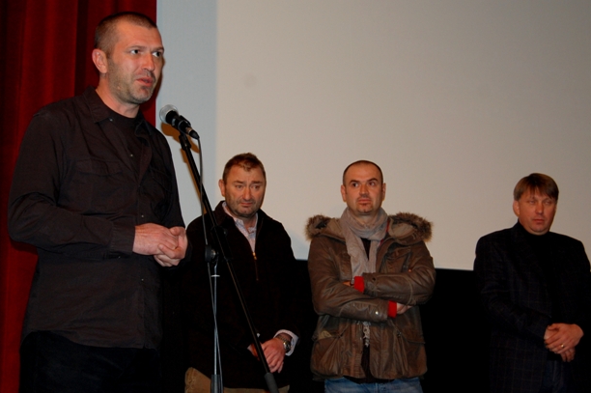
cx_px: 291
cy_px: 216
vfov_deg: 19.8
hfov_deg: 29.4
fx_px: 1126
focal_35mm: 69
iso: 400
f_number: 4.8
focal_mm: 35
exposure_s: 1/60
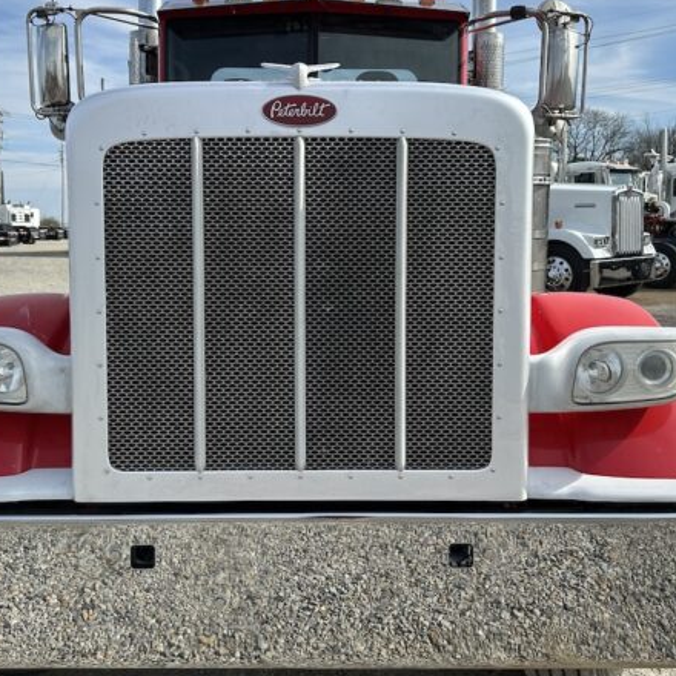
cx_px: 323
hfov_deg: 44.9
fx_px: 817
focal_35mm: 37
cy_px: 284
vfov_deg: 44.8
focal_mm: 6.86
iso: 80
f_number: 1.78
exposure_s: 1/5000
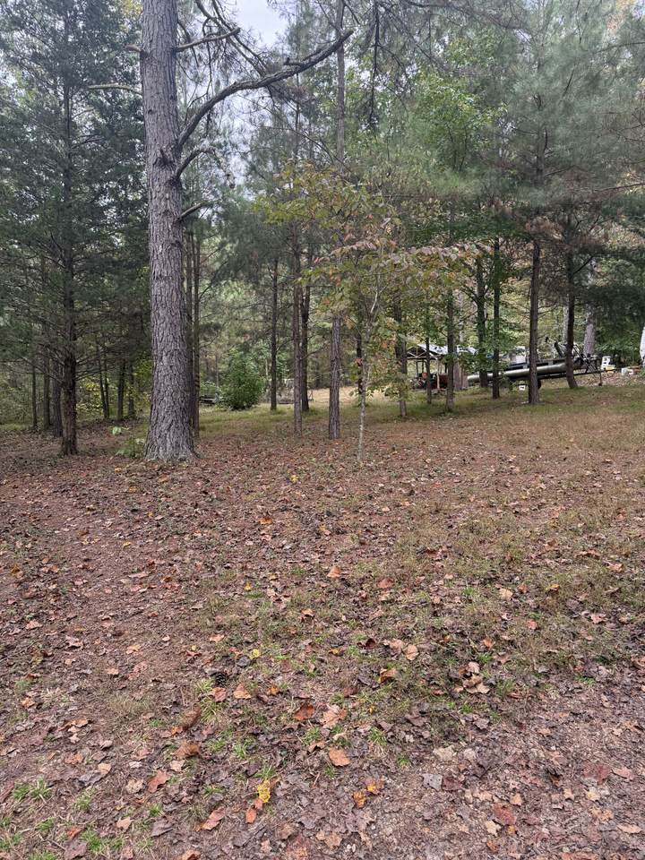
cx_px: 322
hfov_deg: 56.8
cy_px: 430
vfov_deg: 71.6
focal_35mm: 24
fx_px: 596
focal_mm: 6.76
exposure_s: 1/295
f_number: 1.78
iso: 100
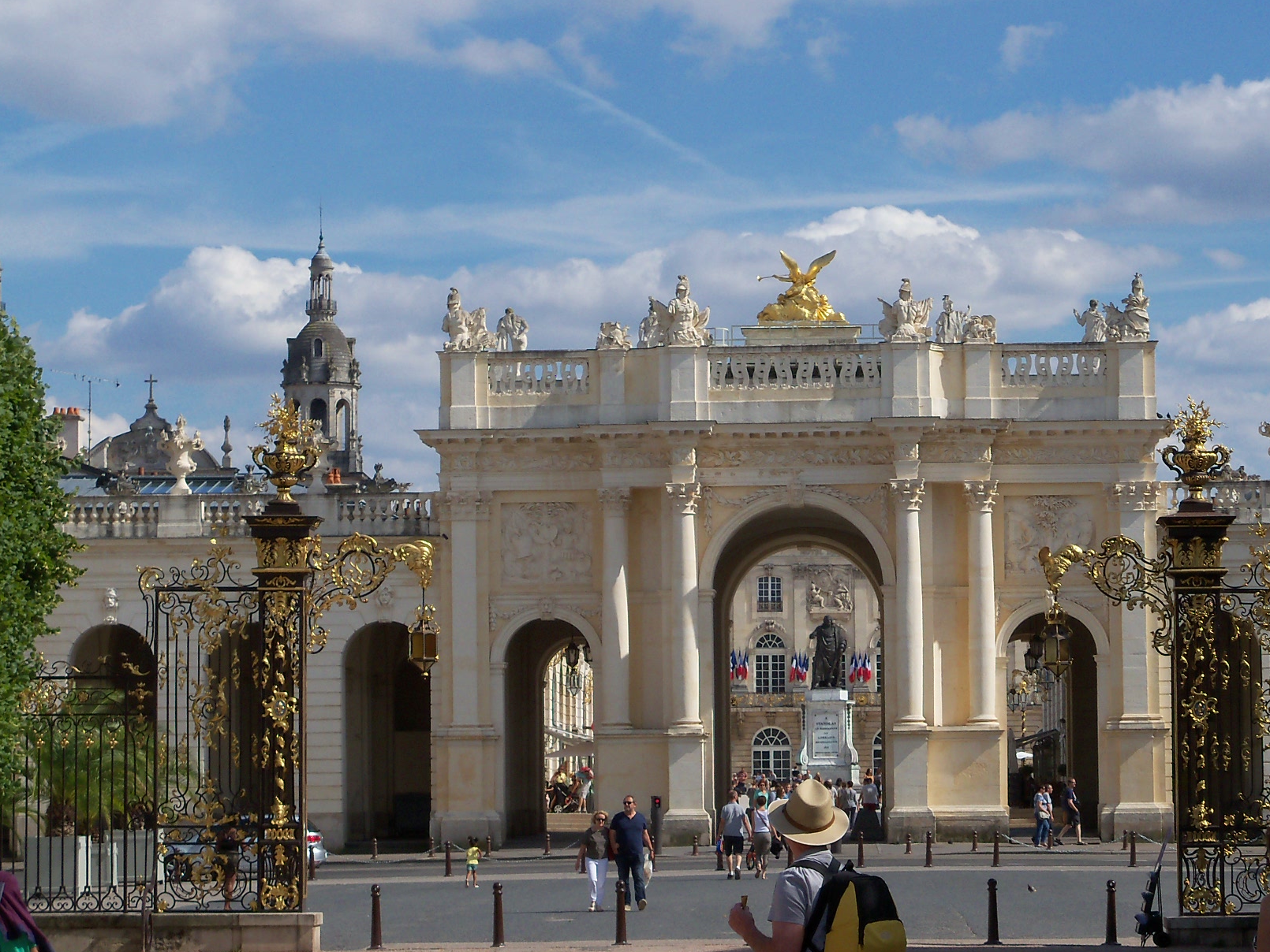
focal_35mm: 117
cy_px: 463
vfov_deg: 12.7
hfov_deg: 16.8
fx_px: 4293
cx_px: 800
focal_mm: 16.3
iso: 64
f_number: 4.2
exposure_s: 1/800
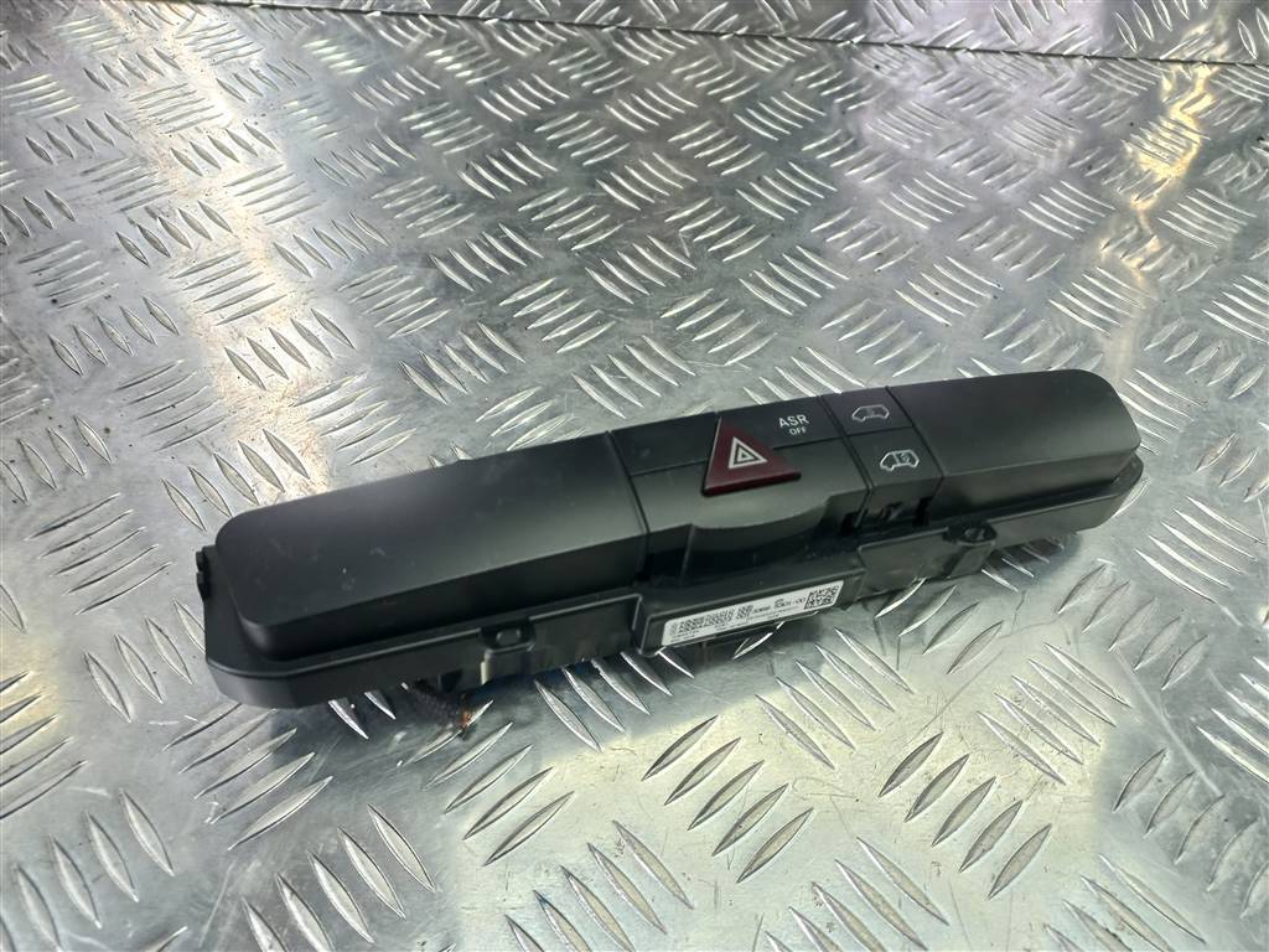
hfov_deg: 69.4
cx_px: 634
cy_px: 476
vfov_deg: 54.9
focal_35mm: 25
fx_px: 916
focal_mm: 4.6
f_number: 1.8
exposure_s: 1/50
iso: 80
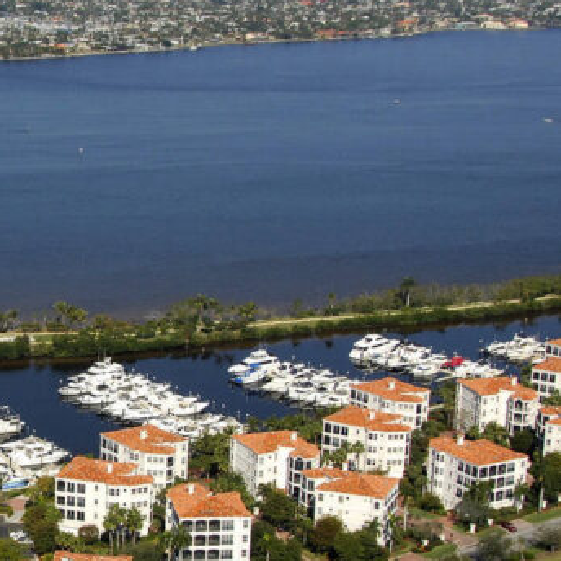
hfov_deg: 18.5
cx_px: -29
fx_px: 1669
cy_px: 338
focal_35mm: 91
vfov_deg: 19.1
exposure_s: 1/1000
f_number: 8.5
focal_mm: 24
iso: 400
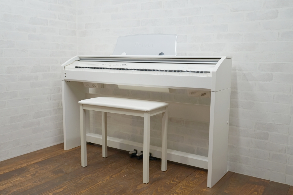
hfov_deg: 53.1
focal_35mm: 36
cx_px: 146
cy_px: 98
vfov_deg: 36.8
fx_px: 293
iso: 500
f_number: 4.5
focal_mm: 24
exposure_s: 1/250
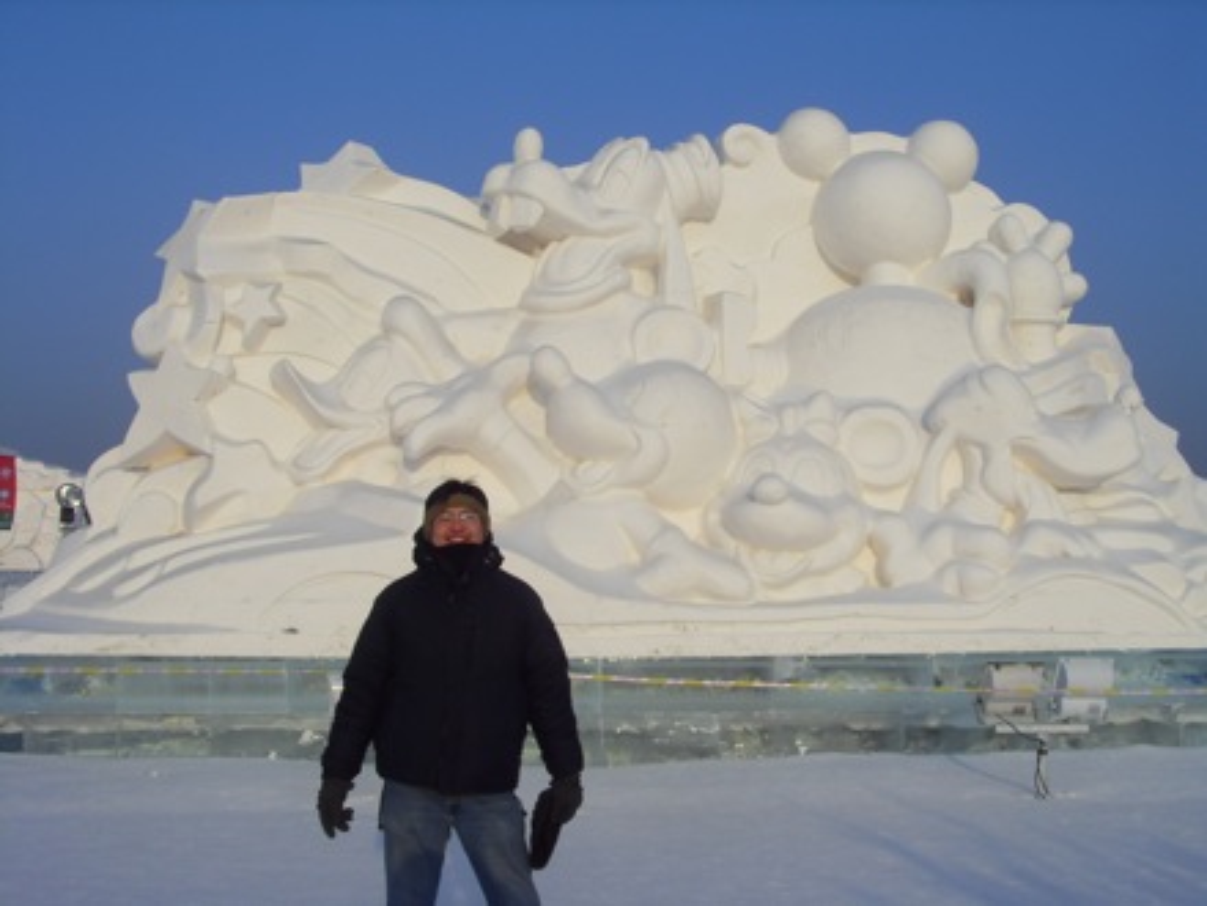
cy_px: 453
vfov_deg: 36.8
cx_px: 604
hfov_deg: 47.9
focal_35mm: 39
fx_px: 1360
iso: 80
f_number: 6.2
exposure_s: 1/350
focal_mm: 6.6
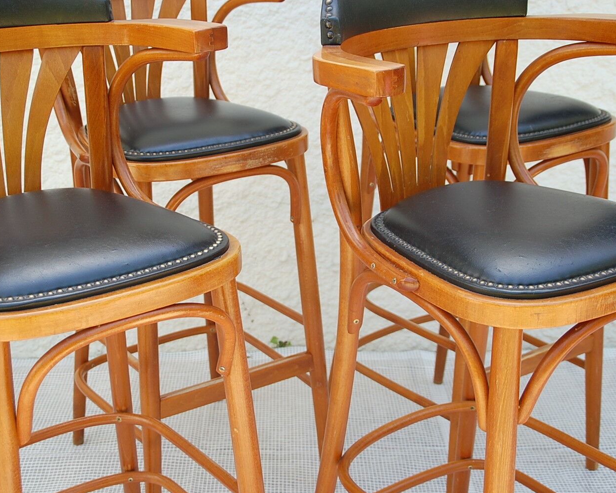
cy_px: 247
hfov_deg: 31.6
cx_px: 273
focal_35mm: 60
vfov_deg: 25.6
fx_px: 1086
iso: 250
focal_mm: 35
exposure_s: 1/125
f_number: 5.6
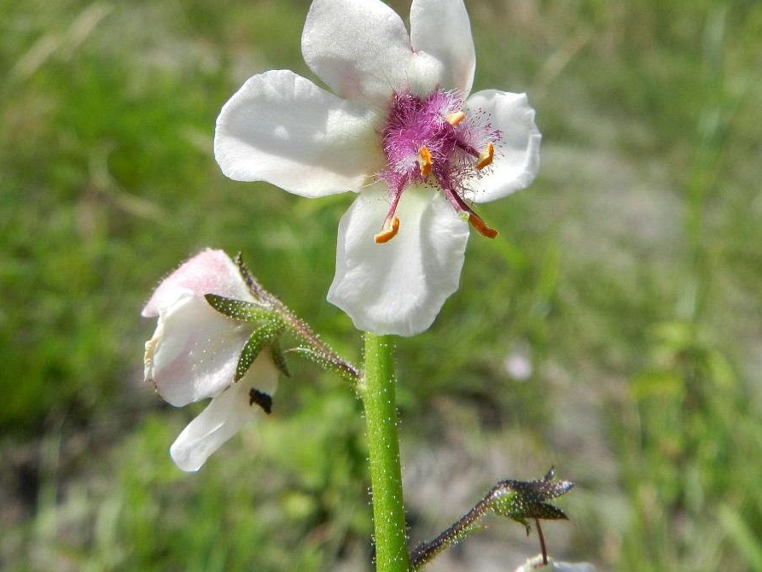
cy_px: 137
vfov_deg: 32.9
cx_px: 381
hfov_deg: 43.8
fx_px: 947
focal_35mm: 43
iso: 160
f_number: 3.7
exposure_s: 1/800
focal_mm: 5.6
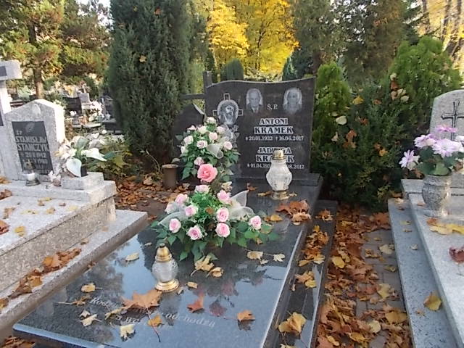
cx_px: 232
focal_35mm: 26
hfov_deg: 67.3
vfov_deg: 53.1
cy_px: 174
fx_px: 349
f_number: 3.2
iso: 80
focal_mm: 4.6
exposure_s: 1/60
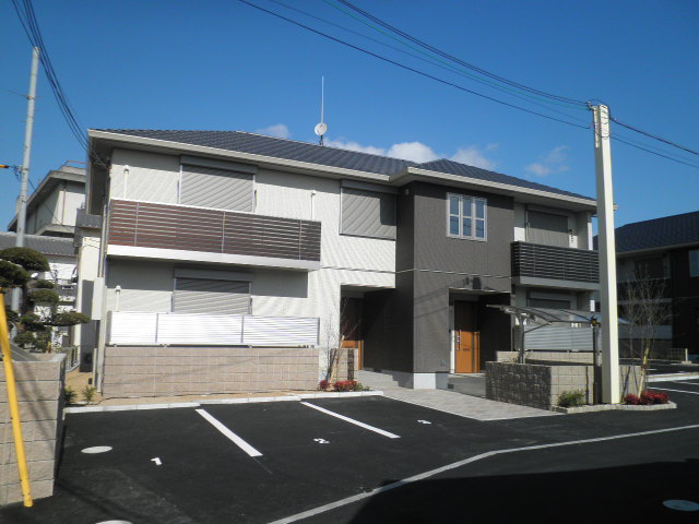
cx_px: 350
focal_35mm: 26
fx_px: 525
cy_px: 262
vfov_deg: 53.1
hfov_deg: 67.3
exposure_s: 1/200
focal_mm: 4.7
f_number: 7.9
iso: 64
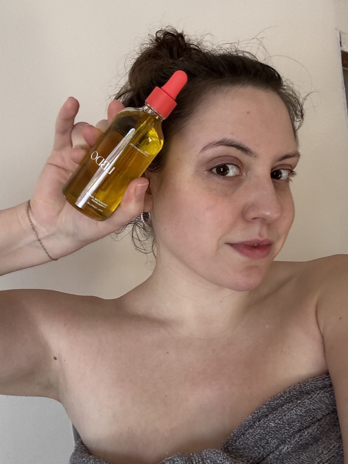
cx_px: 174
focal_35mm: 30
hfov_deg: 46.8
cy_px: 232
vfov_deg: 60.0
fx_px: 402
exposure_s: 1/60
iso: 200
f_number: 1.9
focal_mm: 2.69
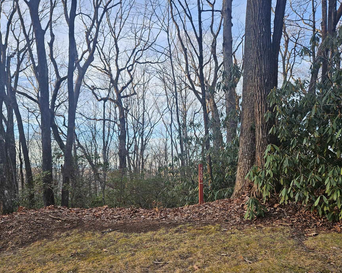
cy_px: 181
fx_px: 304
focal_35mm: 30
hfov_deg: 58.8
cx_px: 171
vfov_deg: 47.7
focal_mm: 5.4
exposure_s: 1/120
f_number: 1.8
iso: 25
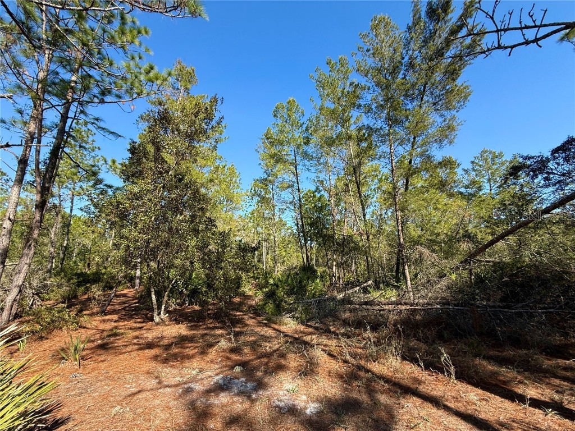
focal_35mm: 14
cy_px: 216
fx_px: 233
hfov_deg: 102.1
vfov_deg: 85.7
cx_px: 288
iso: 50
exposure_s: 1/779
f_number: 2.2
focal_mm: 2.22
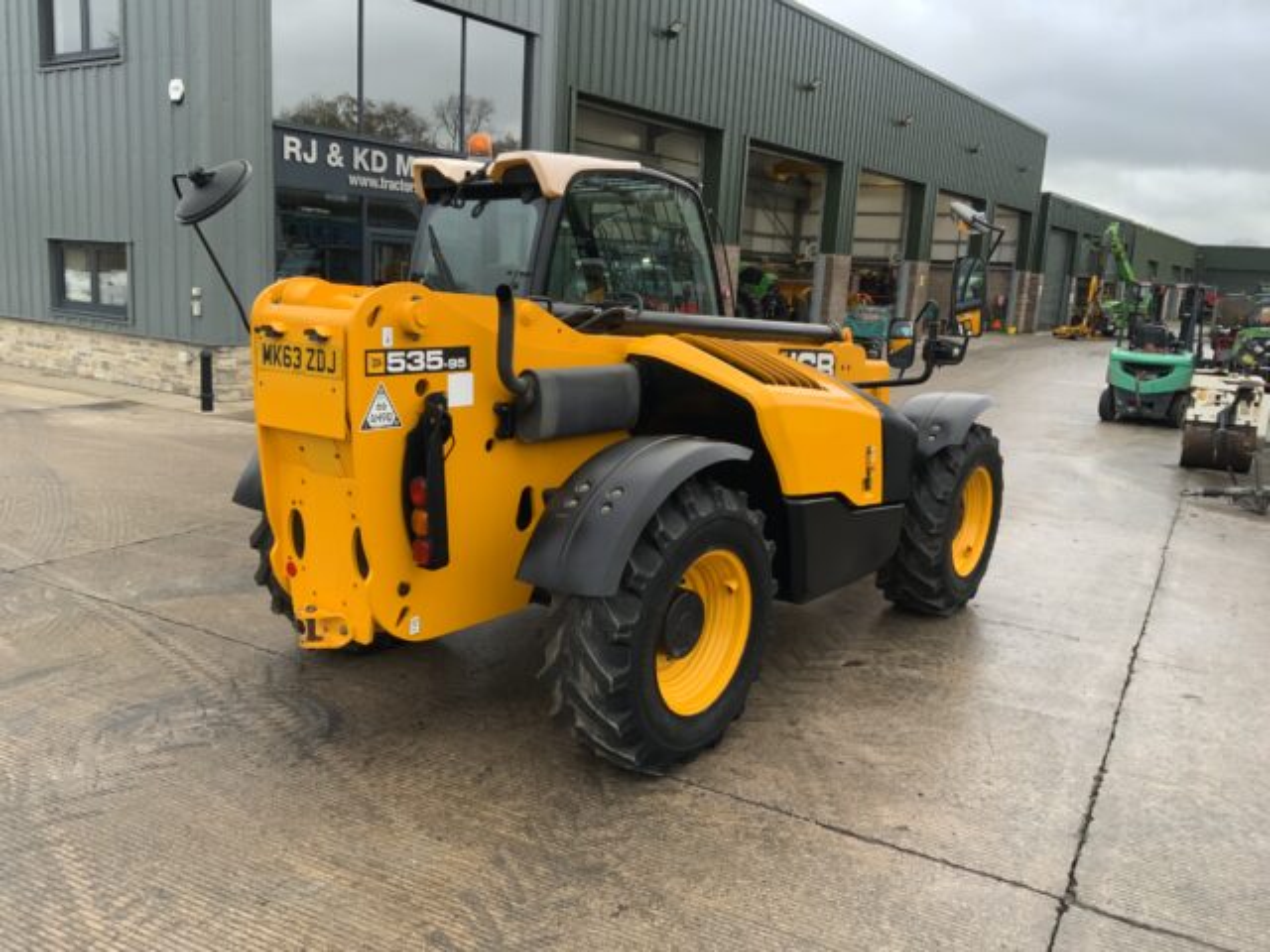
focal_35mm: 29
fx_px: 1064
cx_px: 635
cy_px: 476
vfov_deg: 48.2
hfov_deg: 61.7
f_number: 1.8
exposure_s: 1/122
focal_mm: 3
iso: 64
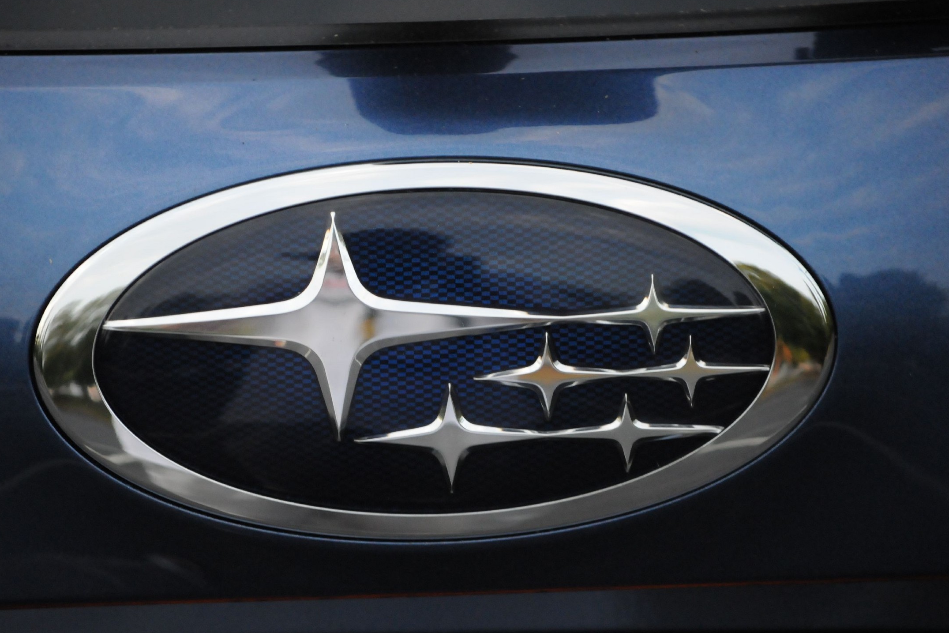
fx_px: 5509
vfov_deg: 6.6
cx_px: 423
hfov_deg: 9.8
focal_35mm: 209
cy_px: 326
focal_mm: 120
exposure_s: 1/800
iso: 2000
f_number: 5.6
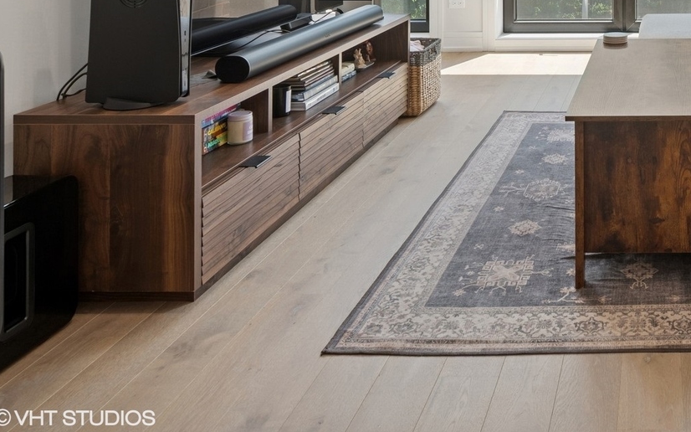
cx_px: 659
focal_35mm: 39
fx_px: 734
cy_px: -16
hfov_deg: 44.4
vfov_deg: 30.1
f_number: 8
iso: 200
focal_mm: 19.5
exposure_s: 1/40
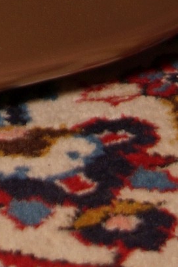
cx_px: -198
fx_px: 3730
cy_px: -590
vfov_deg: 4.0
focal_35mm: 503
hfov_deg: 2.7
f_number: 5
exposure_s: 1/10
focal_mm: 50
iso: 100
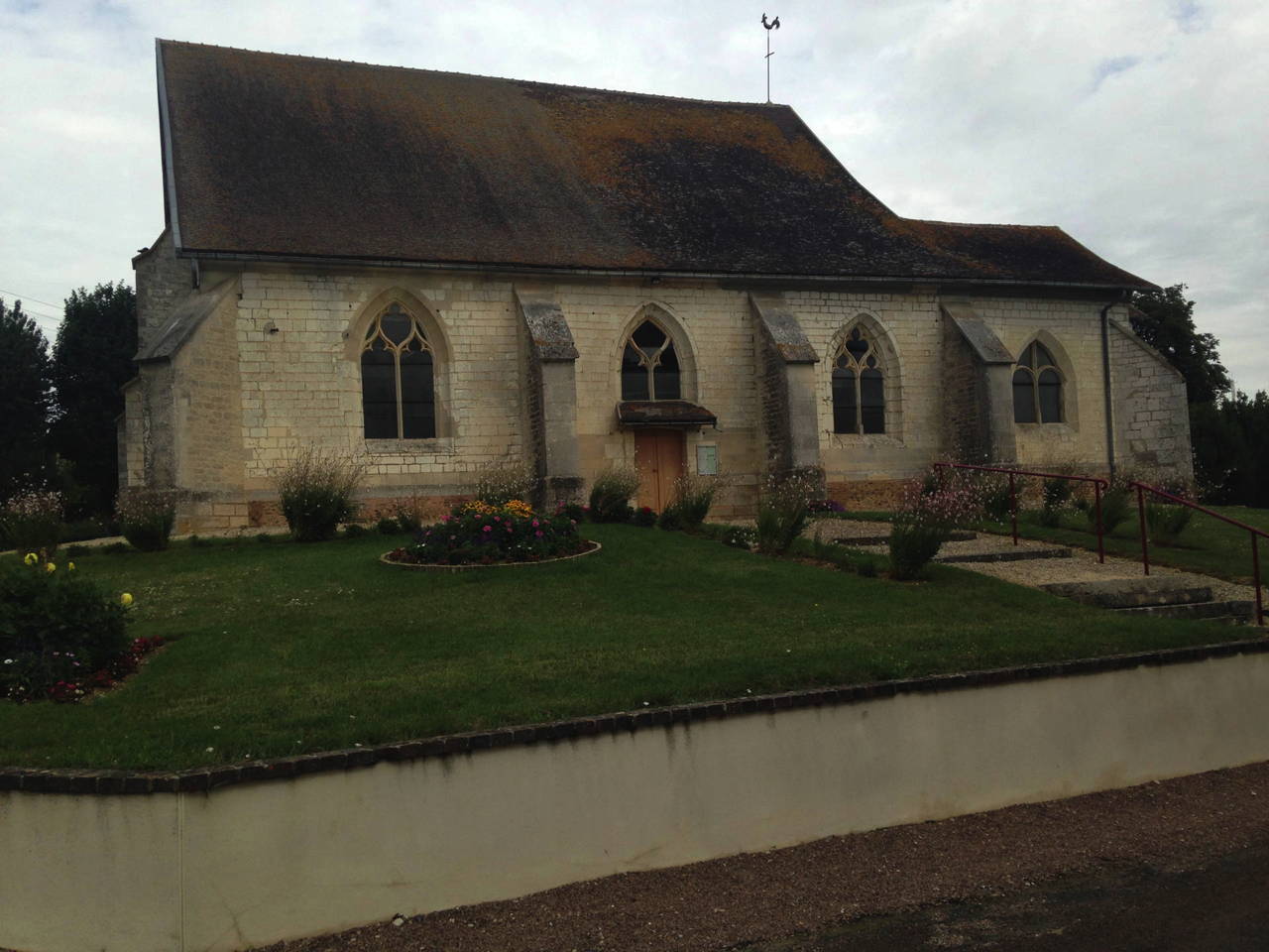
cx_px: 634
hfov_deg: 55.4
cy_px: 476
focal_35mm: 33
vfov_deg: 42.9
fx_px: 1210
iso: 50
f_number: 2.4
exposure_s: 1/1506
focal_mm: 4.12
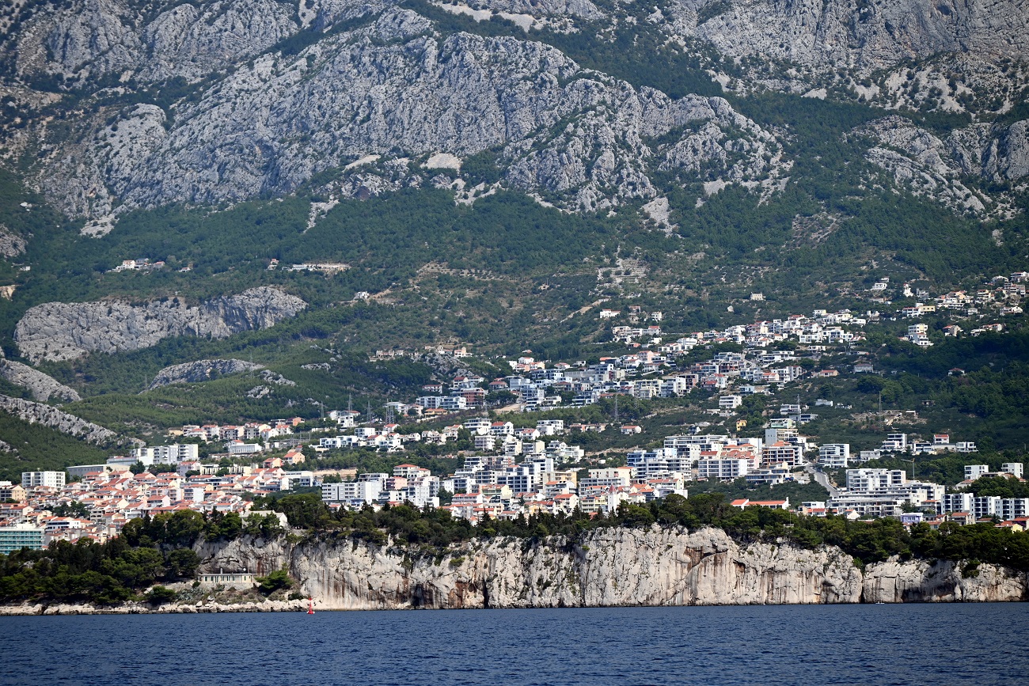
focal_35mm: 155
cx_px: 514
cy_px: 343
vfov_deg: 8.9
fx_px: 4431
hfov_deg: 13.2
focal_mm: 155
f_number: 5.6
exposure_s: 1/1000
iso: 140
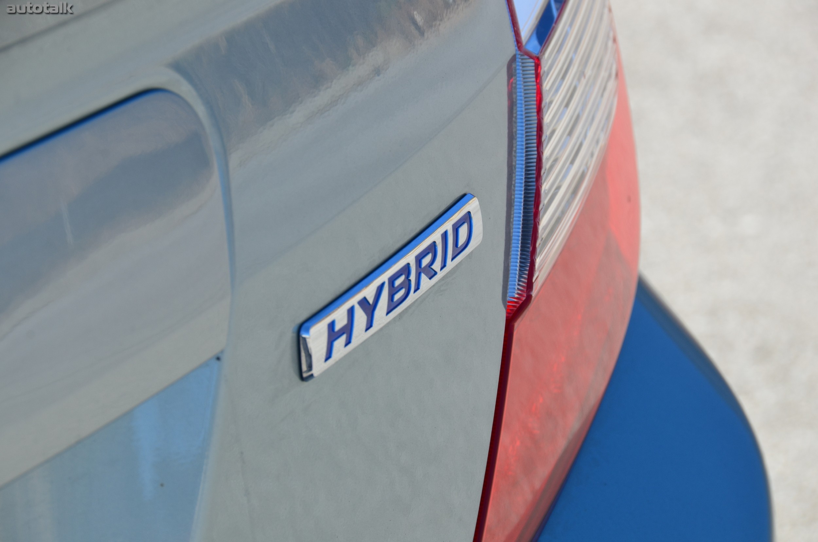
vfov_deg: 4.6
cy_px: 271
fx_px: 6803
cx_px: 409
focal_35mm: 300
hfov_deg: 6.9
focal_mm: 200
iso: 200
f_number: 11
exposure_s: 1/125
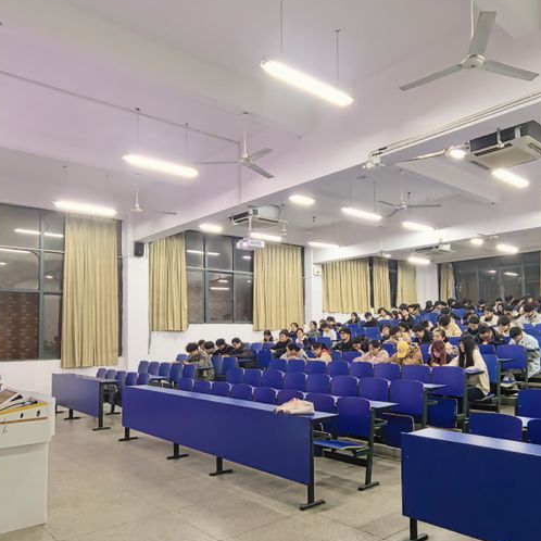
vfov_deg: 58.9
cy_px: 301
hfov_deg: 58.6
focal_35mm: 27
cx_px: 322
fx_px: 477
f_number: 2.2
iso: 250
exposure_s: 1/50
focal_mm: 1.76
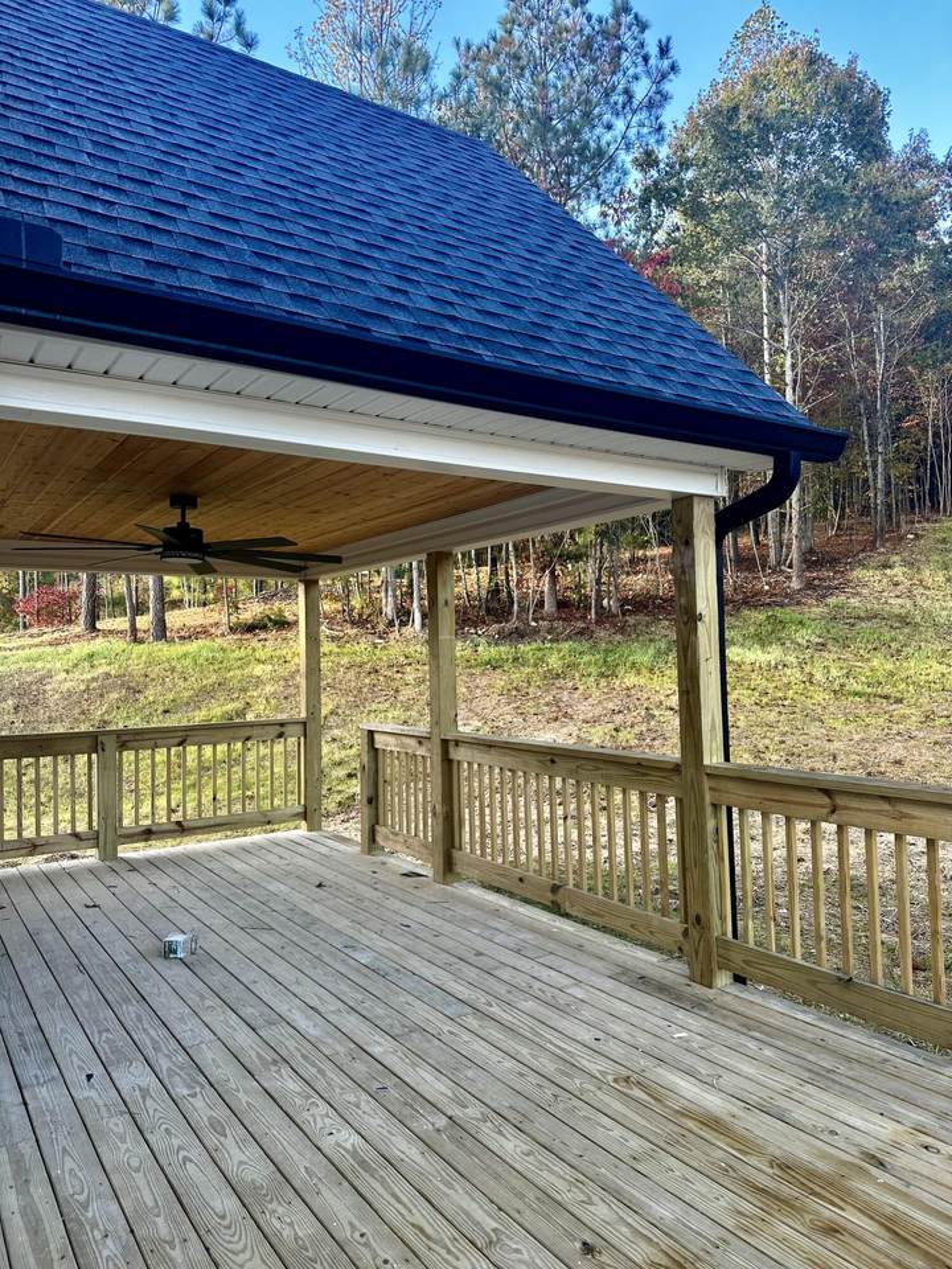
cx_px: 476
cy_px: 634
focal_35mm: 24
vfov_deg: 71.6
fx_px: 880
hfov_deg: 56.8
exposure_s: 1/153
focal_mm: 6.86
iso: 64
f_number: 1.78
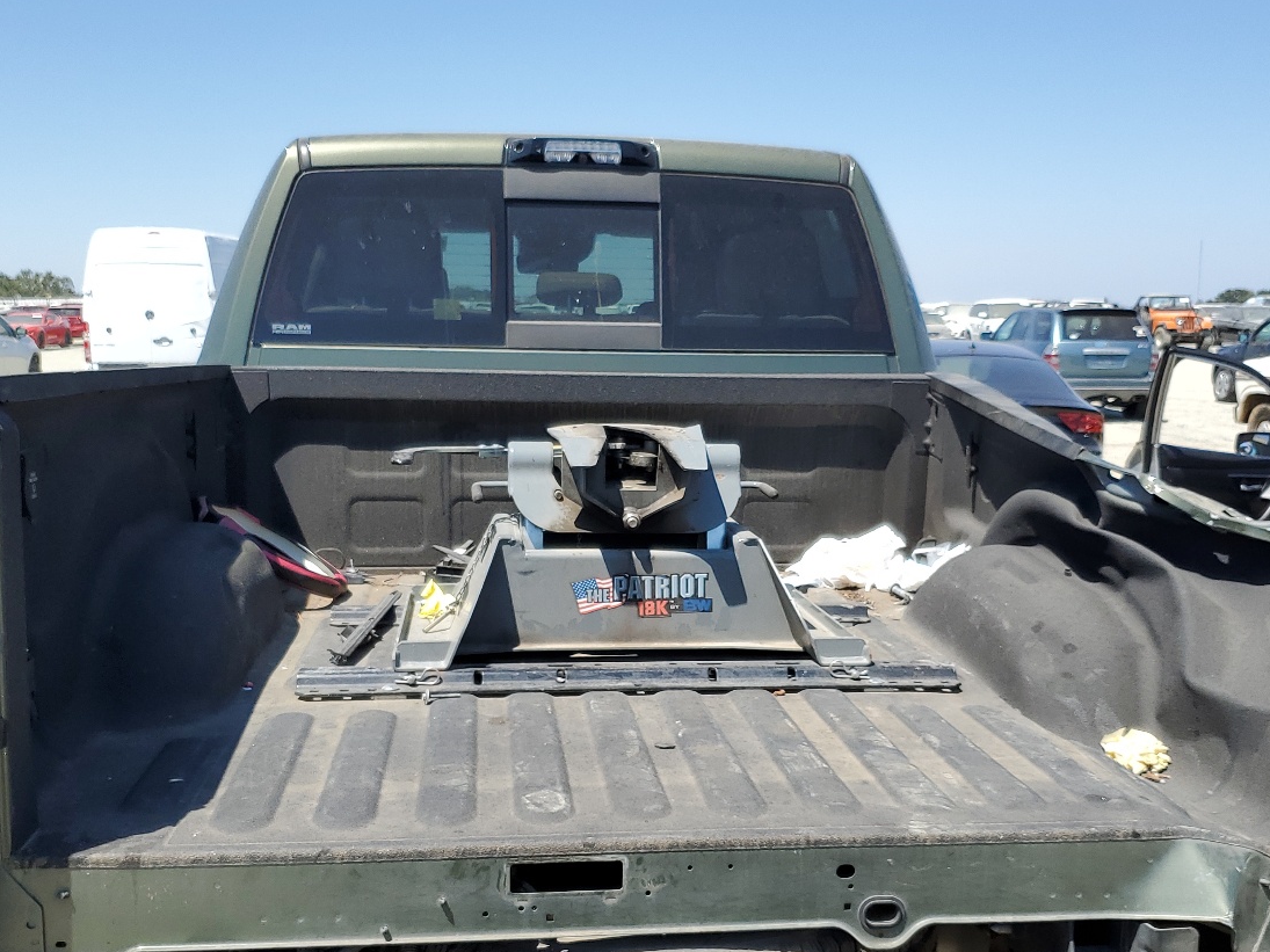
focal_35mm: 38
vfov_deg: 37.7
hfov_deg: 49.0
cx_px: 666
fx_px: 1394
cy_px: 524
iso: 50
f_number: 1.5
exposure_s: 1/2500
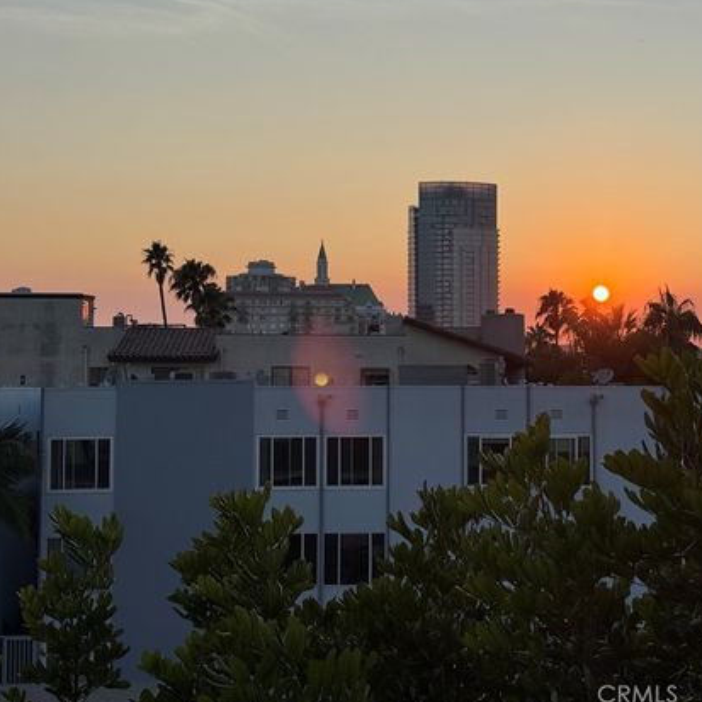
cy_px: 331
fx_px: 1400
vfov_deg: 28.2
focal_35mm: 61
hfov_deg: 28.0
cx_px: 469
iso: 64
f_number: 1.78
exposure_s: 1/3226
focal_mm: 6.76
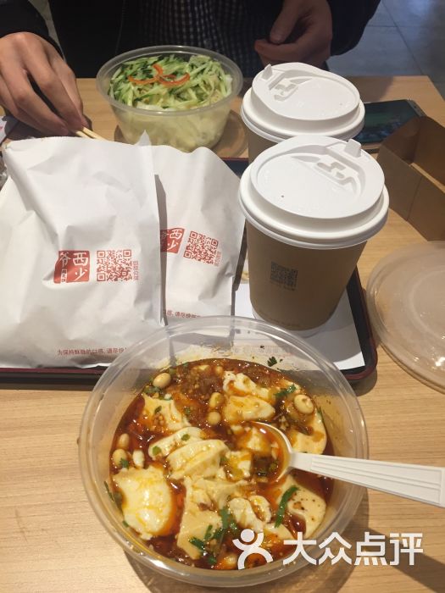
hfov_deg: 48.2
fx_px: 497
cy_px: 296
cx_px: 222
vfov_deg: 61.7
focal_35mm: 29
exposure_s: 1/30
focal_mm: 4.15
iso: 40
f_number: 2.2
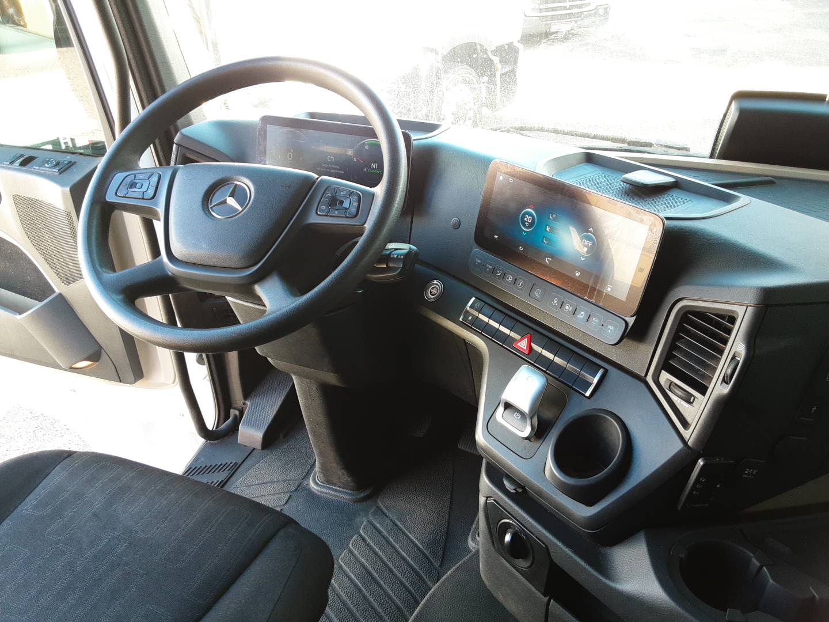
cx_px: 414
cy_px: 311
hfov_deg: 63.4
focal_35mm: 28
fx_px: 671
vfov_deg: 49.7
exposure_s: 1/40
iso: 65
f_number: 1.9
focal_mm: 2.9
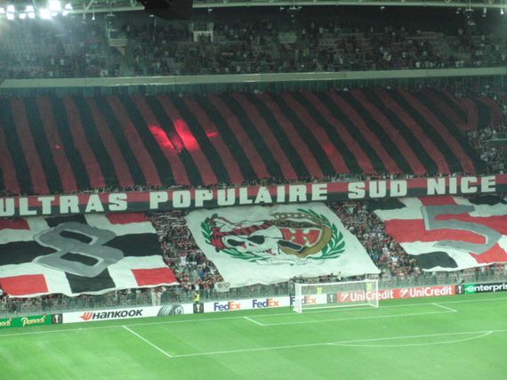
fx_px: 1669
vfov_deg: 13.0
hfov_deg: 17.3
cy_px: 190
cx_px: 254
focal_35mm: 114
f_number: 4.2
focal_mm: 19.8
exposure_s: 1/100
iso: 800
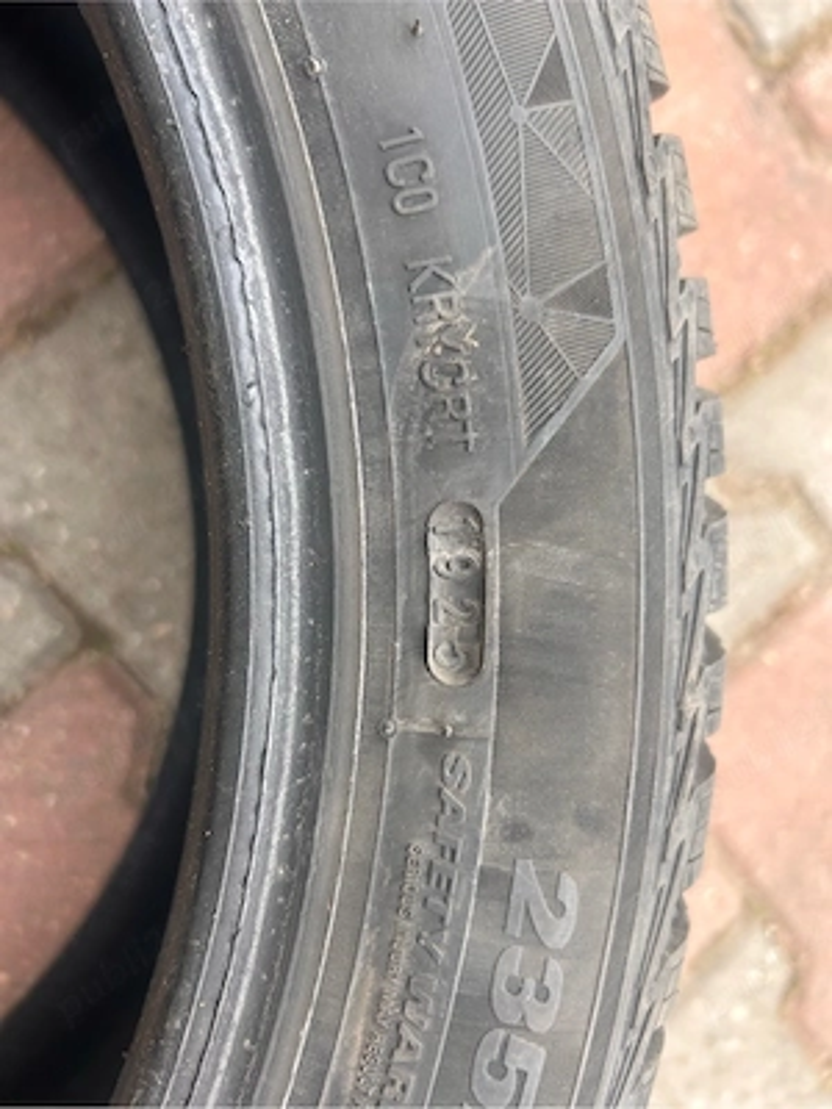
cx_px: 416
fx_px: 833
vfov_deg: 67.3
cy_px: 554
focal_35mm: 26
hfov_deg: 53.1
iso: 40
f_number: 1.5
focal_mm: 5.7
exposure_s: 1/186
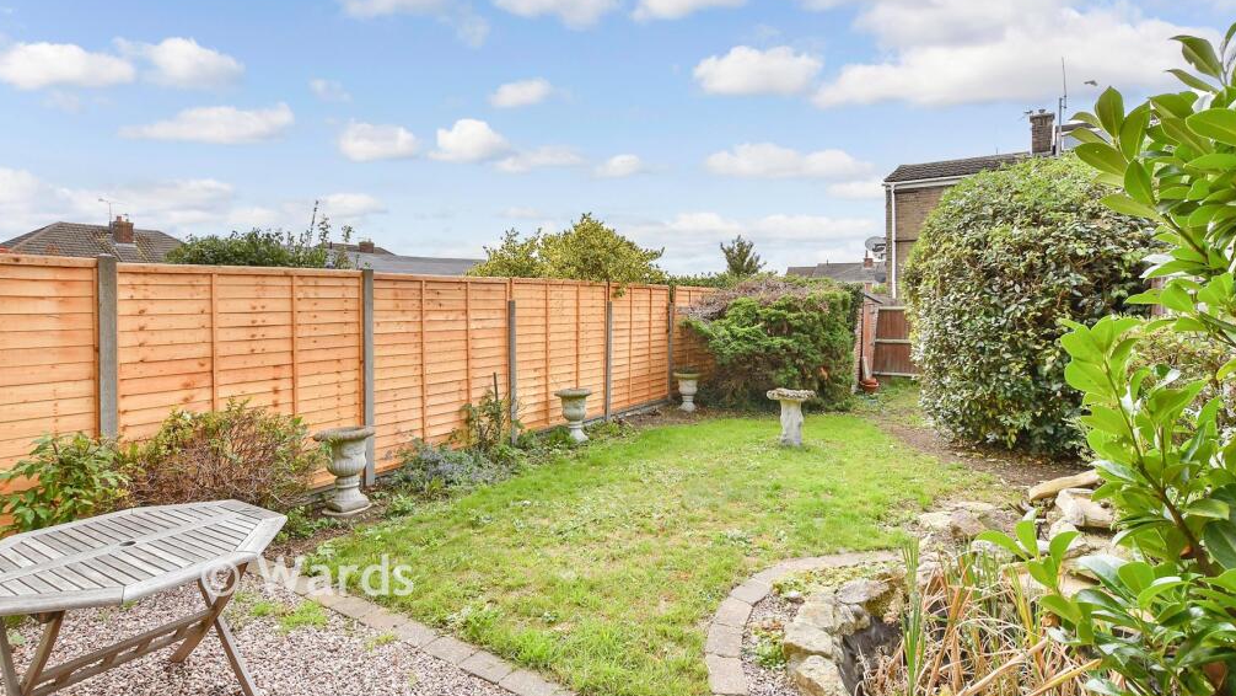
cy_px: 288
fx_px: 524
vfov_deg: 66.6
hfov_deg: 99.4
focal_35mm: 16
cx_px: 609
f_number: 8
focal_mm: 10
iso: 160
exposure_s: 1/125
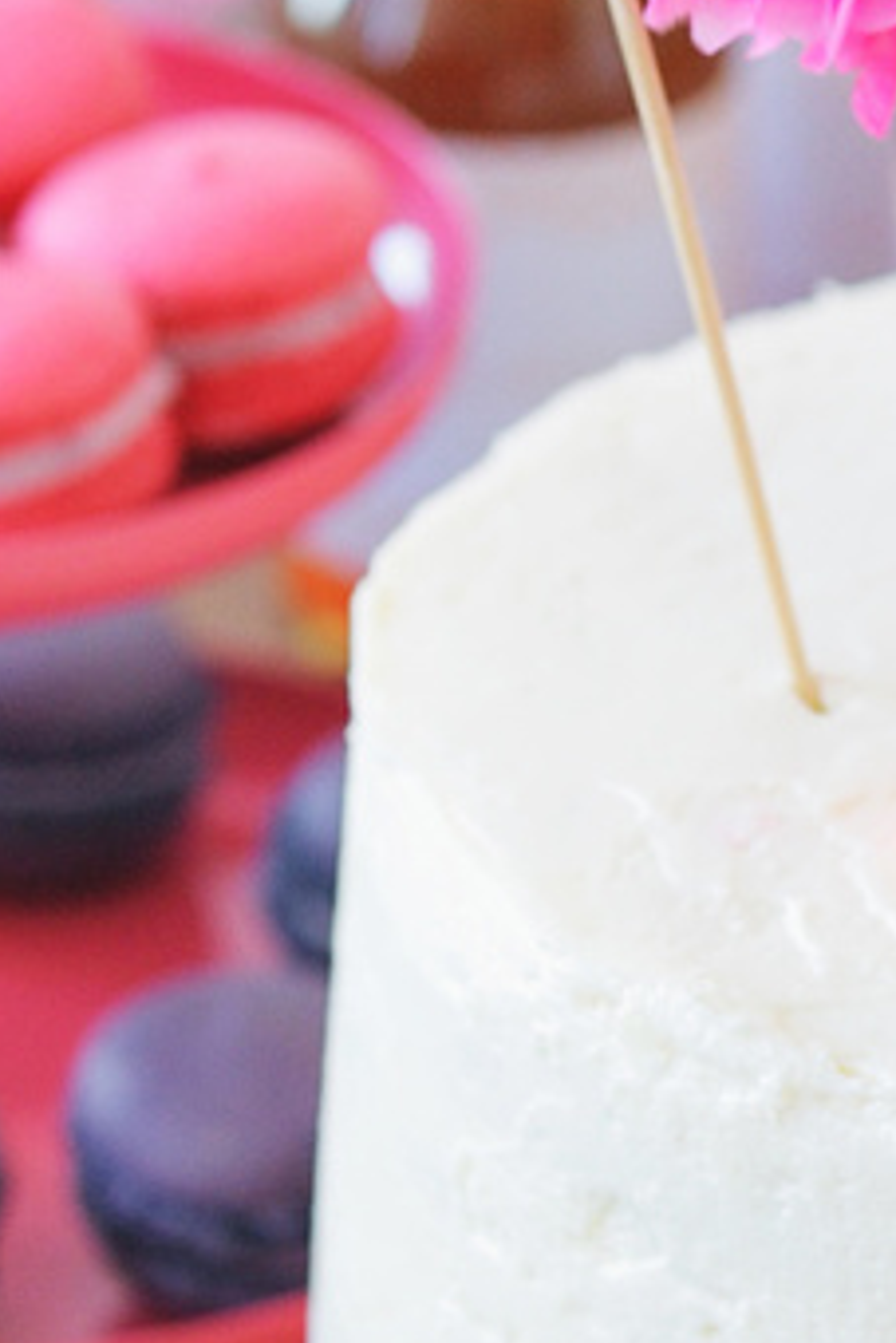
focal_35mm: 320
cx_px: 1297
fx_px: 11934
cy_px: 826
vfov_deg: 6.4
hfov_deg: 4.3
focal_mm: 85
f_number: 4
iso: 500
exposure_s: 1/125
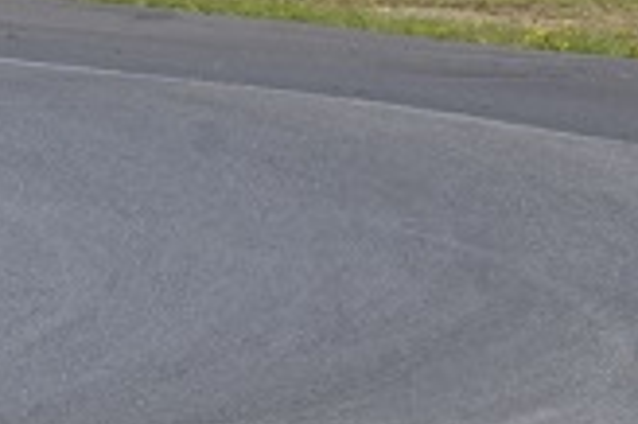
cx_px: -572
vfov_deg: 1.1
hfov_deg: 1.6
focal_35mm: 1284
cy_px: -8
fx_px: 22732
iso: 500
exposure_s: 1/1250
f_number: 9
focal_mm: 200
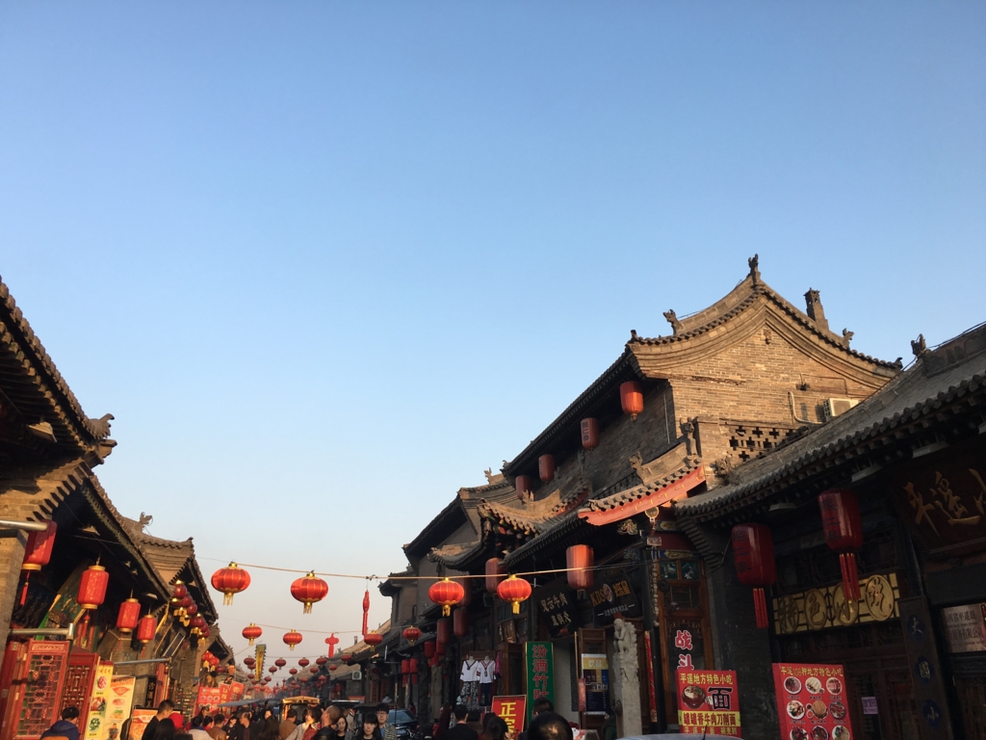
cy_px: 370
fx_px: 826
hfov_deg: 61.7
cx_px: 493
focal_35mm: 29
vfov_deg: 48.2
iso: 25
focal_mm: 4.15
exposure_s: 1/481
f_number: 2.2
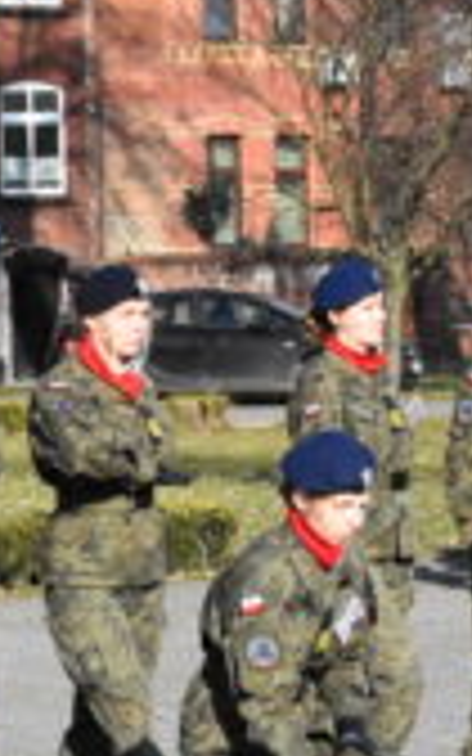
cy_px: 698
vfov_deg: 9.6
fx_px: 4466
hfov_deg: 6.0
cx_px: 209
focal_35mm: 217
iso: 2500
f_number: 18
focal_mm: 38
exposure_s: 1/1250
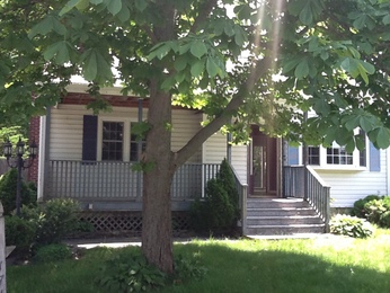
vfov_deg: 44.2
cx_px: 195
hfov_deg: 56.8
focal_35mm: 32
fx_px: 361
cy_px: 146
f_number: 2.4
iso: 64
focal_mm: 2.03
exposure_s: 1/175
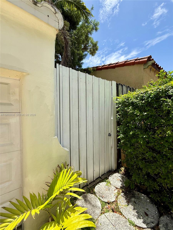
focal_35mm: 14
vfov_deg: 102.1
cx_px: 86
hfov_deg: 85.7
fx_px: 93
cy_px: 115
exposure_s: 1/1339
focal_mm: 2.22
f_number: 2.2
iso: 50
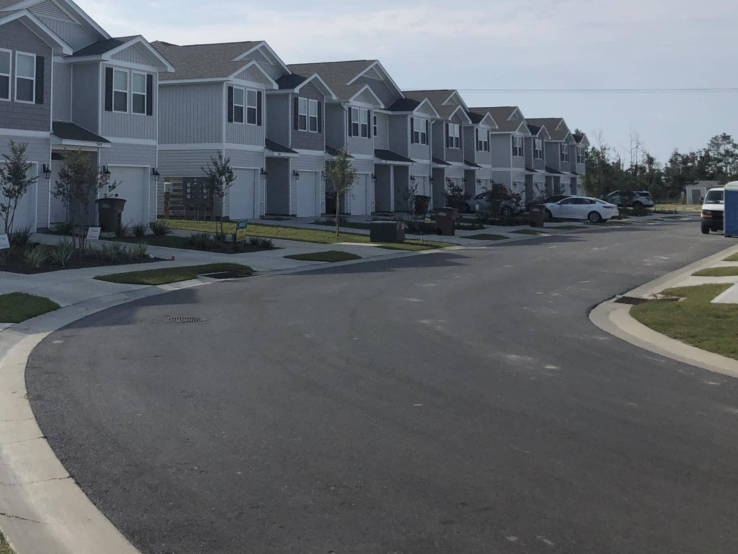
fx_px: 1045
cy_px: 90
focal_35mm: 49
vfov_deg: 28.9
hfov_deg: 38.2
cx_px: 210
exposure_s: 1/4367
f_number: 1.8
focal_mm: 3.99
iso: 20
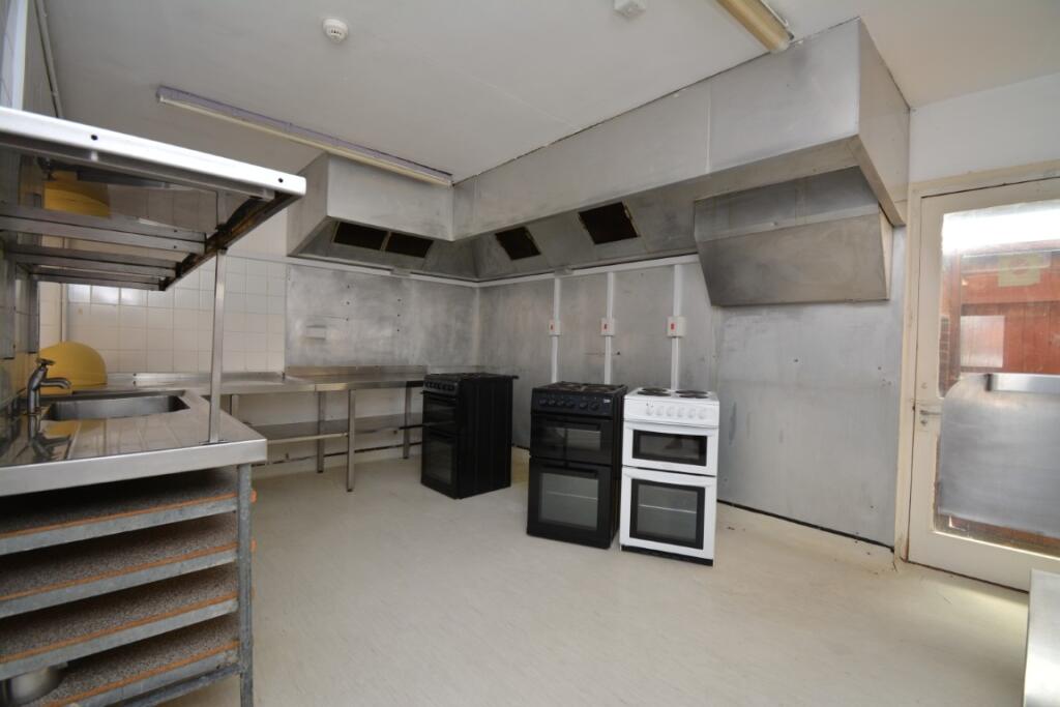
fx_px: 442
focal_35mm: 15
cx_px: 530
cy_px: 354
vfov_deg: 77.3
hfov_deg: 100.4
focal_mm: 10
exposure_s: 1/20
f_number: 5.6
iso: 100
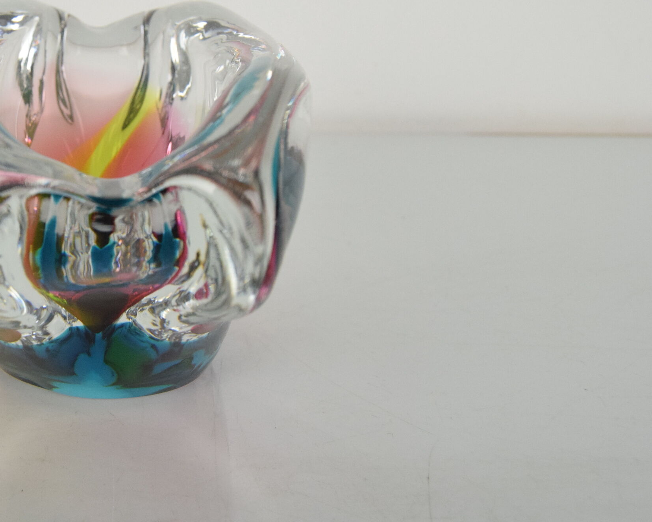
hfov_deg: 32.3
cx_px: 92
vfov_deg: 27.0
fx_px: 1081
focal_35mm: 56
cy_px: 182
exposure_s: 1/320
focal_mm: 22
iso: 1600
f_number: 9
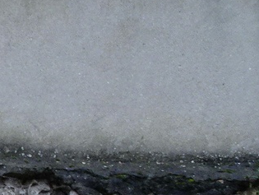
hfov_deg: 12.2
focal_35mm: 126
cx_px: -373
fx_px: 944
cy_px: 435
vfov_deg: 10.5
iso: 160
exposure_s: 1/30
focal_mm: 4.1
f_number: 3.5
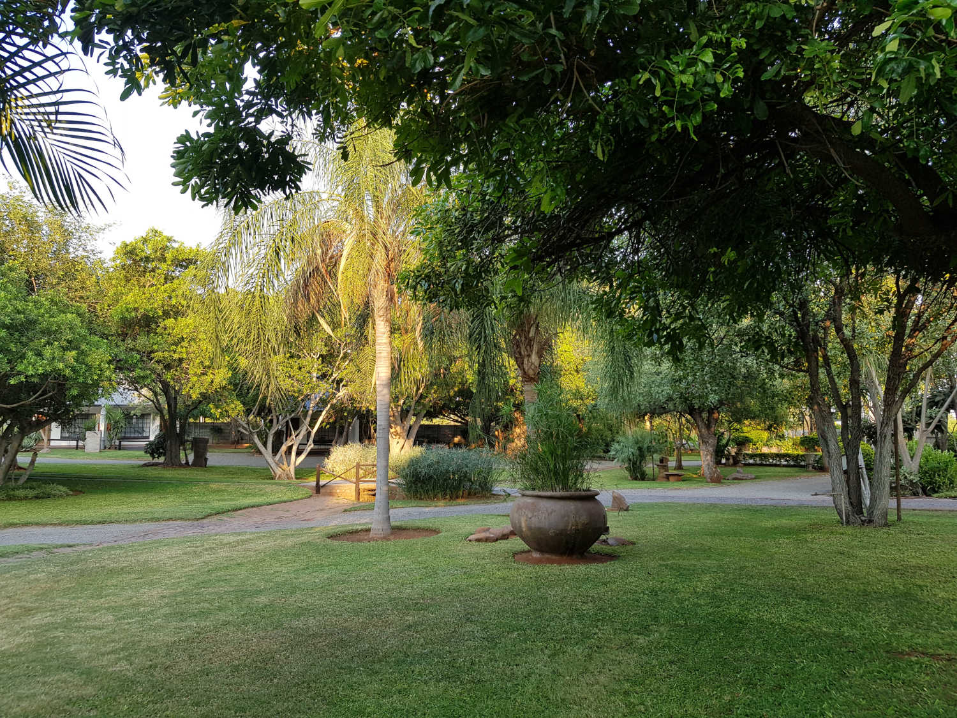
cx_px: 478
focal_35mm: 26
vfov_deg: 53.1
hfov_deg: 67.3
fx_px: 719
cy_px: 359
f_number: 1.7
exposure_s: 1/228
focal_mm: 4.2
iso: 40
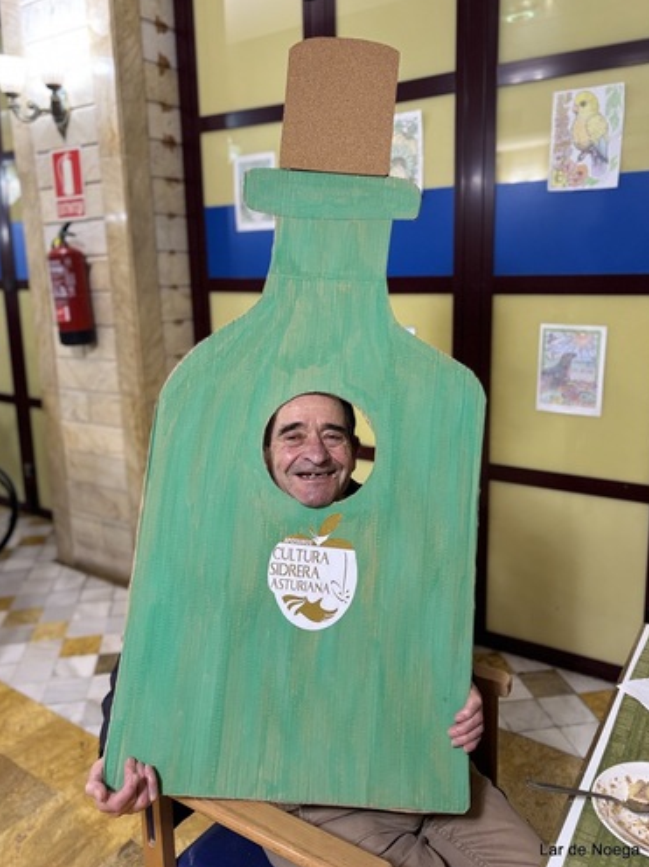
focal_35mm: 28
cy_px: 411
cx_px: 310
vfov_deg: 63.5
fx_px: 701
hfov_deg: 49.7
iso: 200
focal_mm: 5.96
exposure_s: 1/50
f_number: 1.6
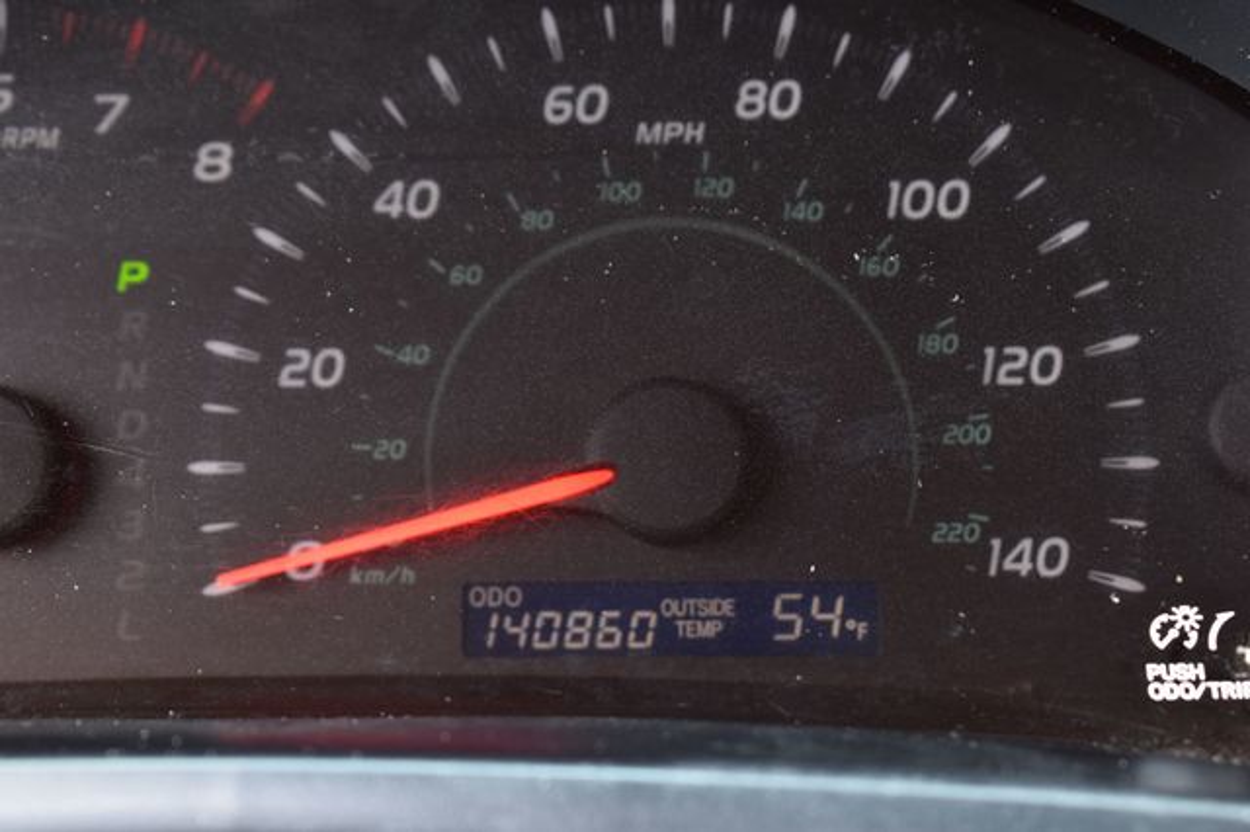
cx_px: 625
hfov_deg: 24.6
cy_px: 416
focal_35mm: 82
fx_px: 2863
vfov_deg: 16.5
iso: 400
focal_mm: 55
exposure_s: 1/25
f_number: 6.3
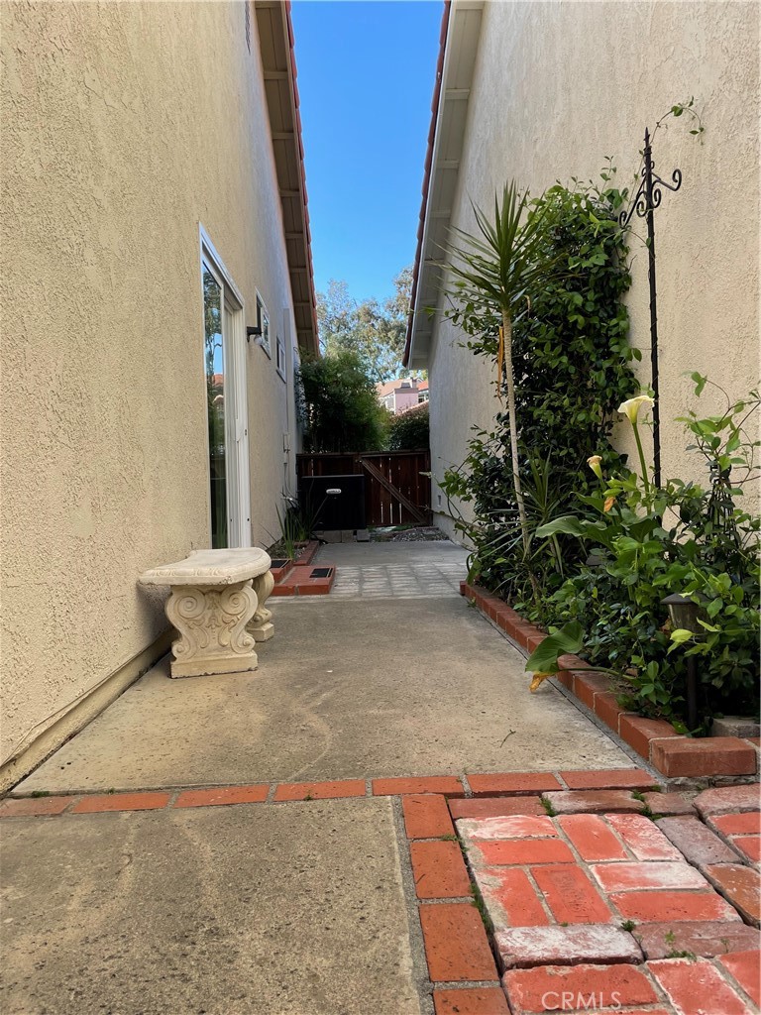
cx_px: 380
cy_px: 508
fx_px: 762
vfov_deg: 67.3
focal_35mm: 26
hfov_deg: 53.1
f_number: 1.6
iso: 32
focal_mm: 4.2
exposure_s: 1/575
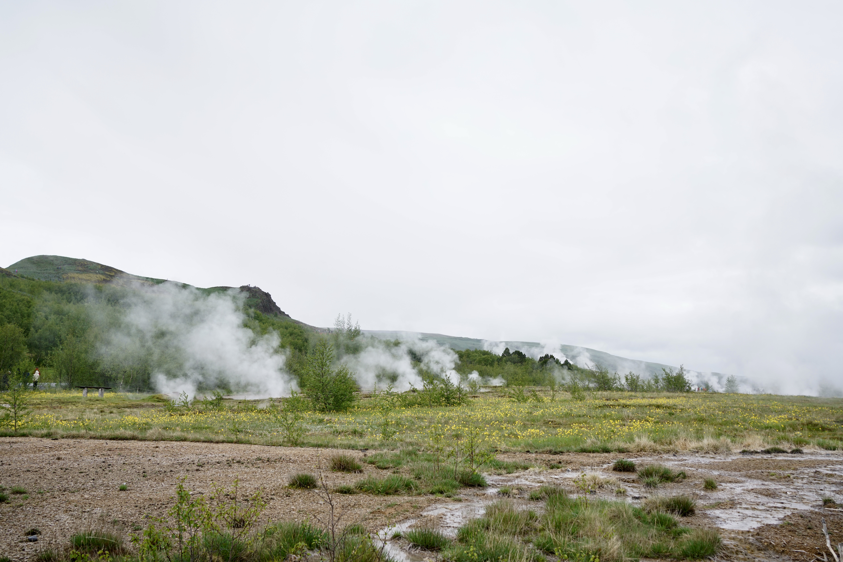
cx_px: 422
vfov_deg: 37.9
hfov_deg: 54.4
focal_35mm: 35
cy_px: 281
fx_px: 820
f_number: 5.6
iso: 400
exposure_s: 1/800
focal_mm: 35
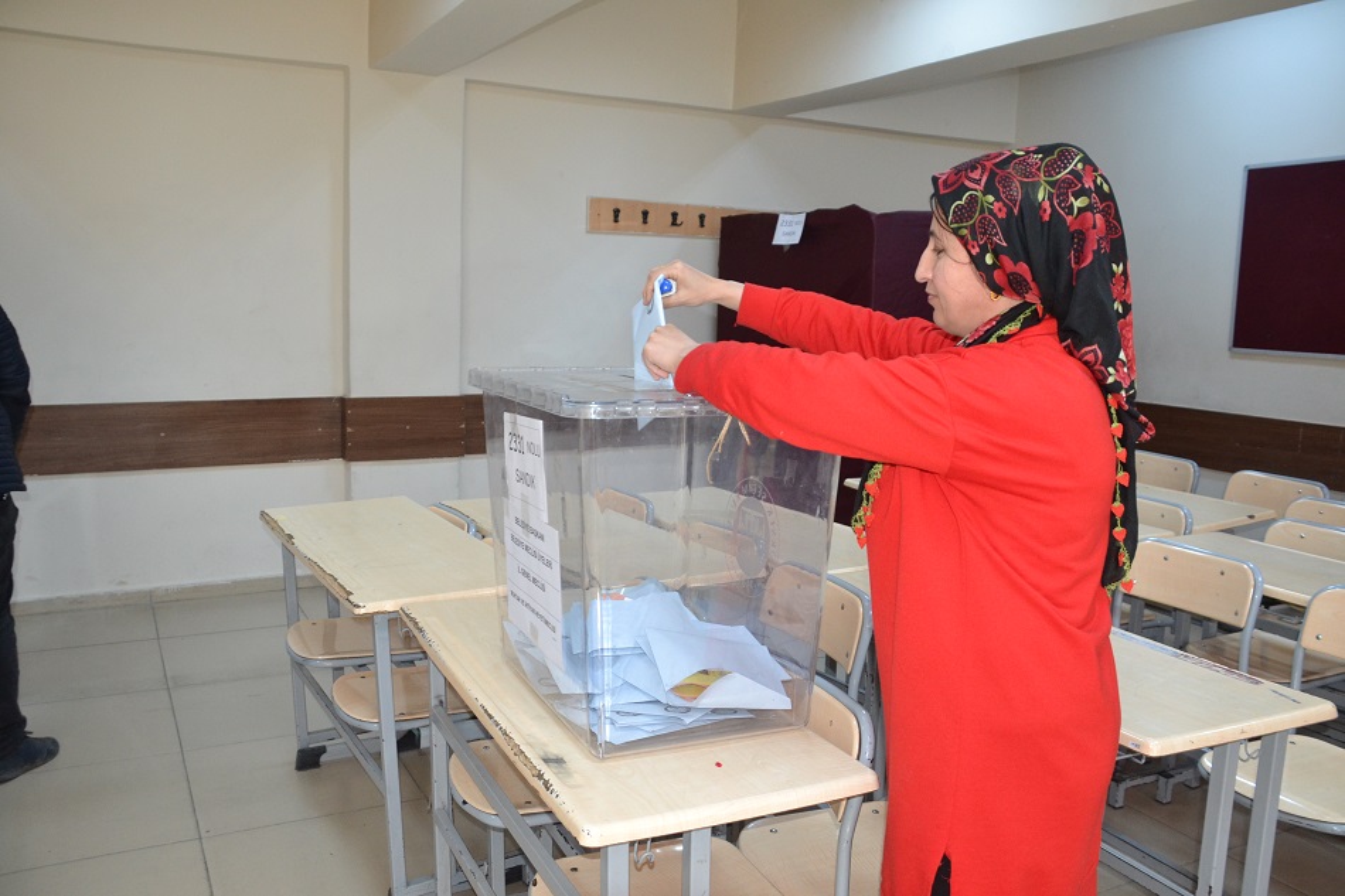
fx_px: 1121
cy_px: 448
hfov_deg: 61.9
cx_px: 672
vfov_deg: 43.6
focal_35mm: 30
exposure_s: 1/60
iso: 1250
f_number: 3.5
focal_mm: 20
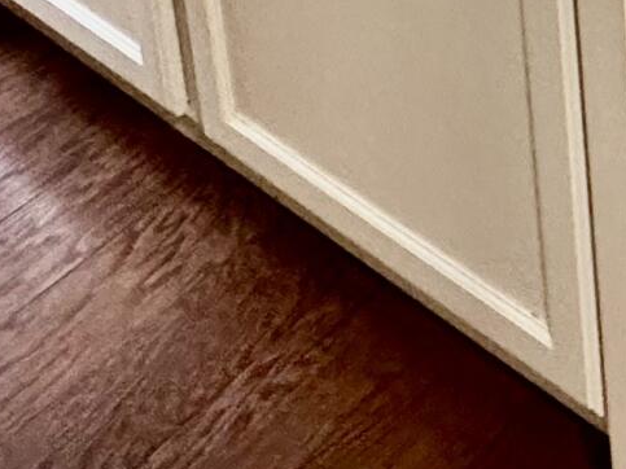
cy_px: -710
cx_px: 770
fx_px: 1573
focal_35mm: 87
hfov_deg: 20.9
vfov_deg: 12.6
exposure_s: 1/60
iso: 320
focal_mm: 2.22
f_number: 2.2
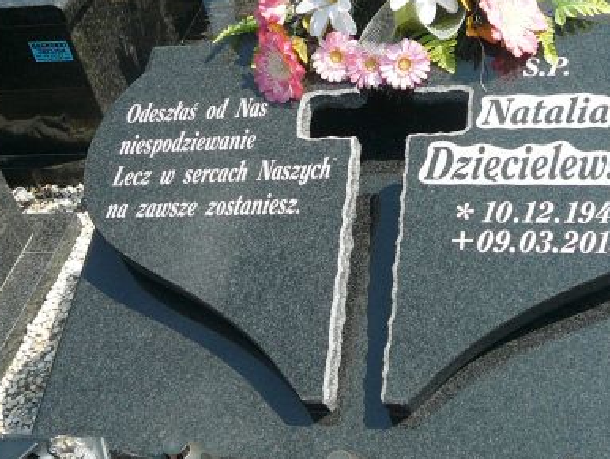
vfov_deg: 25.2
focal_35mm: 58
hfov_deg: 33.1
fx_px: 1023
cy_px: 264
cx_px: 381
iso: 80
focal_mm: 5.2
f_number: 2.8
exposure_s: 1/800
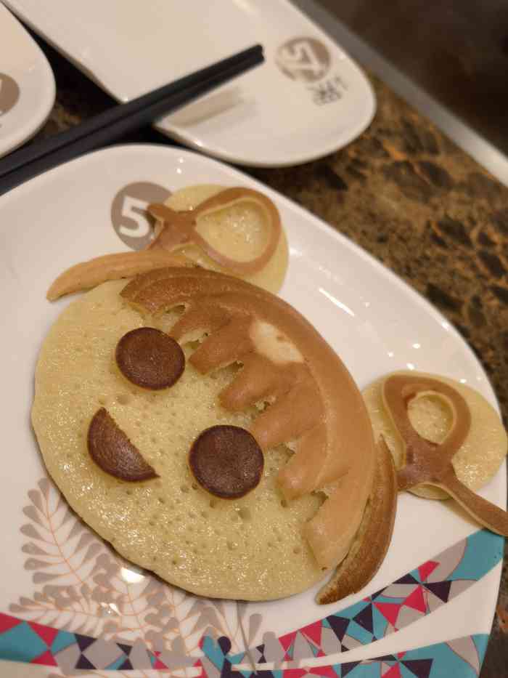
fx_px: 528
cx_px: 254
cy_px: 339
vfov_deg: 65.3
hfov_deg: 51.4
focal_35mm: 27
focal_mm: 5.54
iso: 100
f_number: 1.8
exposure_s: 1/99
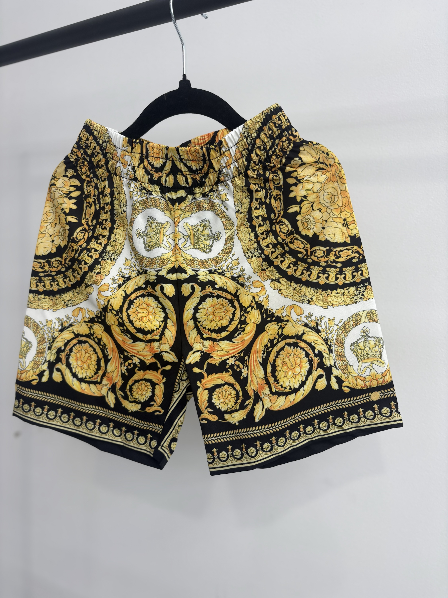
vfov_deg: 67.3
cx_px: 224
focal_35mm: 26
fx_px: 449
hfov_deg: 53.1
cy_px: 299
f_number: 1.6
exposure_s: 1/100
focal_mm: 5.96
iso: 32
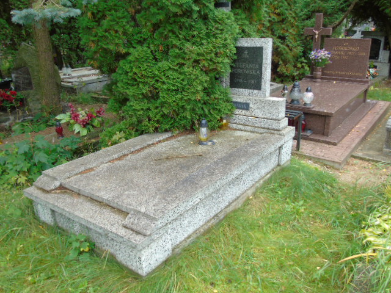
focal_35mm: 29
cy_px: 146
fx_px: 328
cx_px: 196
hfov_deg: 61.7
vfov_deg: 48.2
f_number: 3.6
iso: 80
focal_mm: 5.2
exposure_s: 1/60
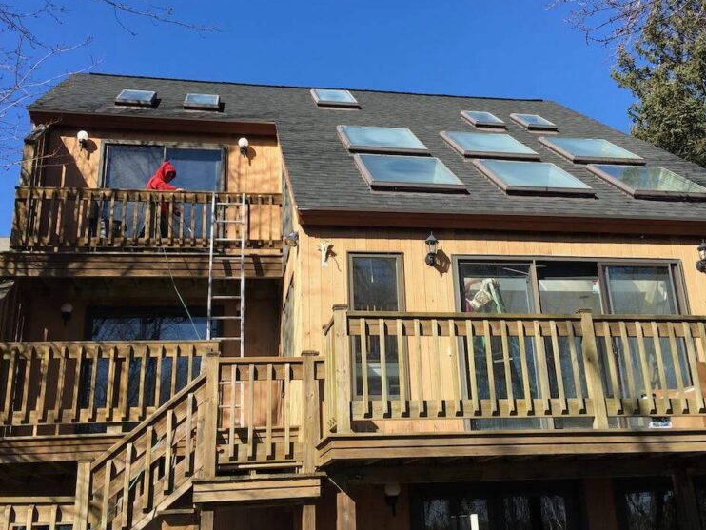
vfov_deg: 35.9
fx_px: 816
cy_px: 216
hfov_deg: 46.7
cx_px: 396
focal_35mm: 40
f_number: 2.2
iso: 25
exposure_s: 1/754
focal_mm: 4.15
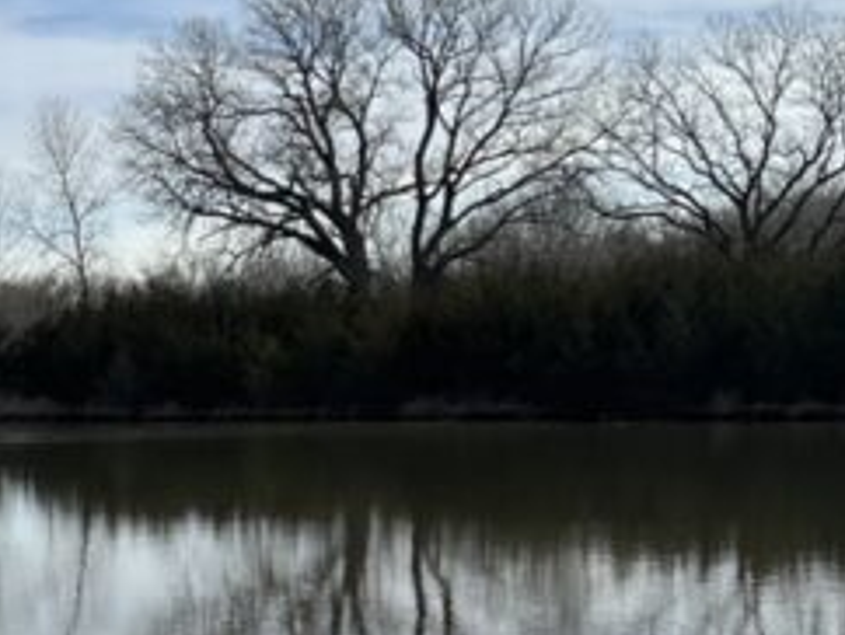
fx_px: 2688
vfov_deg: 13.4
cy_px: 541
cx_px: -395
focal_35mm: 110
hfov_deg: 16.4
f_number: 1.5
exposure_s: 1/7463
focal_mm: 5.7
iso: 50
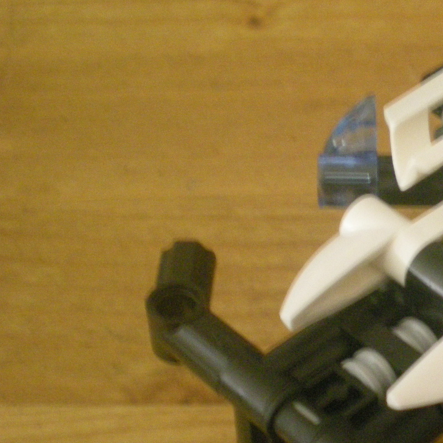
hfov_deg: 20.7
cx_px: 502
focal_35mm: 79
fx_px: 1144
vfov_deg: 21.8
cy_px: 319
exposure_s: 1/8
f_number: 3.1
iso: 486
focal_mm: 6.3
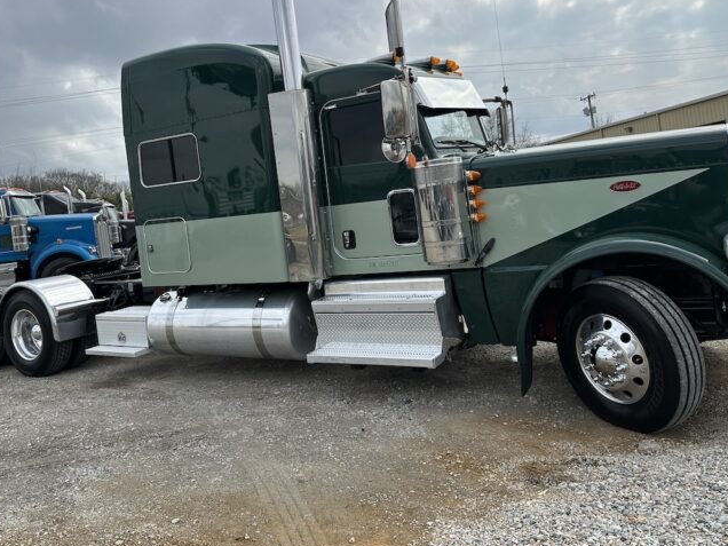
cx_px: 354
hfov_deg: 61.6
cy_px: 222
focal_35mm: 29
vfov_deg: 48.0
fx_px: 610
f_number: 1.78
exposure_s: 1/3861
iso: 80
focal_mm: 6.86
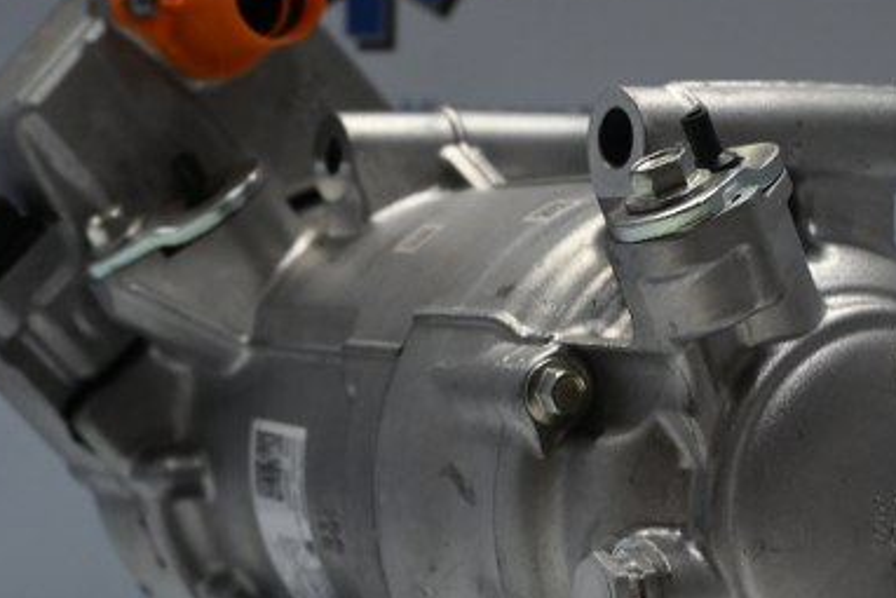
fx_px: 2267
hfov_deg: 22.4
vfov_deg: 15.0
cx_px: 420
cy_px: 365
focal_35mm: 91
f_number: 4.8
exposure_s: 1/125
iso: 720
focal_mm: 29
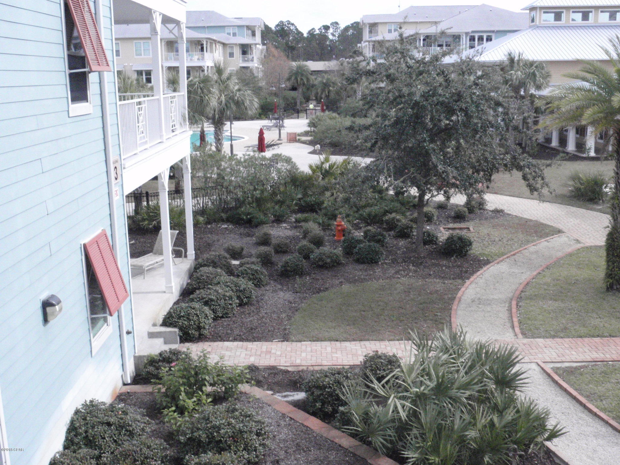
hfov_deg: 46.8
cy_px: 232
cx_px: 310
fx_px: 716
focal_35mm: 40
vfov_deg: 36.0
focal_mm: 7.25
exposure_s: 1/400
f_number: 9
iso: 800
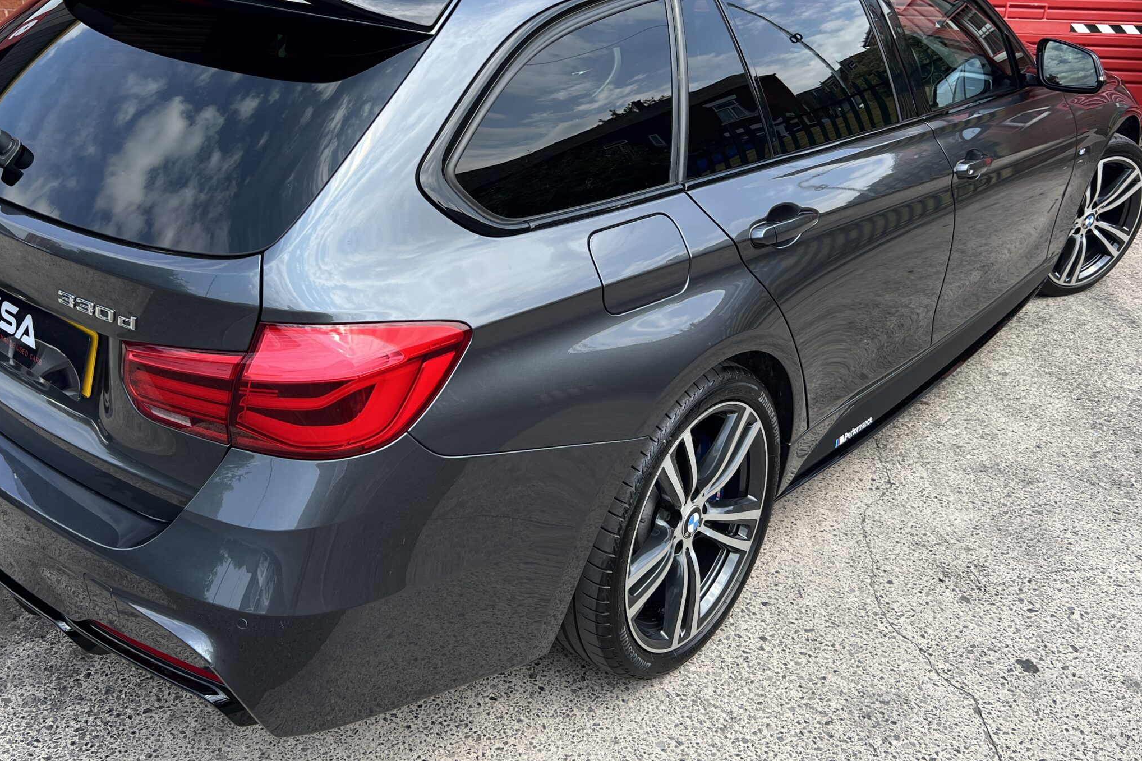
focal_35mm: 34
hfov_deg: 55.7
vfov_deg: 38.5
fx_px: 1078
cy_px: 260
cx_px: 526
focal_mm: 5.7
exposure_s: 1/1124
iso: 50
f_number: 1.5
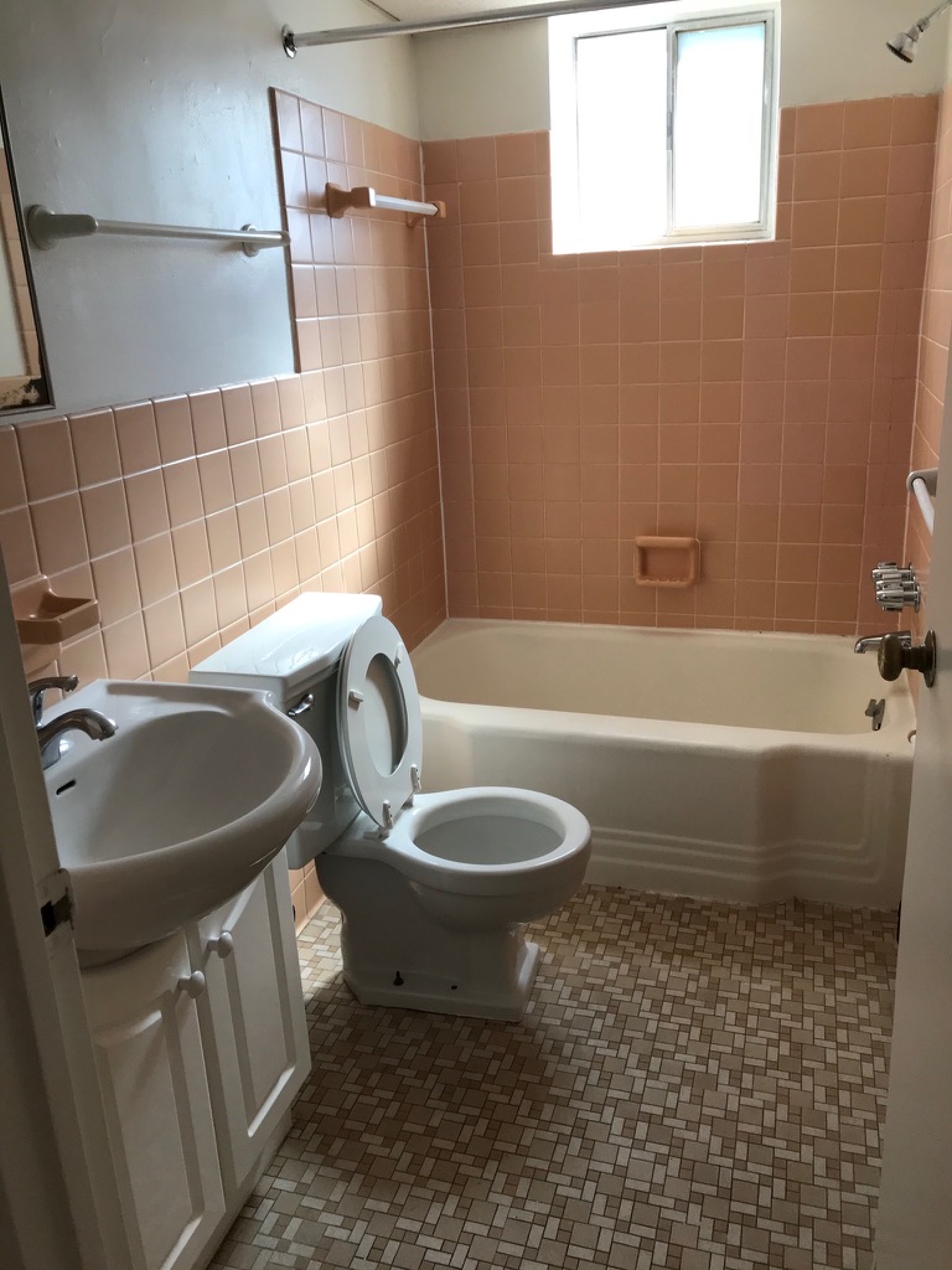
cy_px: 635
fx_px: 1027
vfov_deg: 63.4
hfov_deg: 49.7
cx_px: 476
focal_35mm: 28
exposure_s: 1/120
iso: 40
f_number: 1.8
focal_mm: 3.99
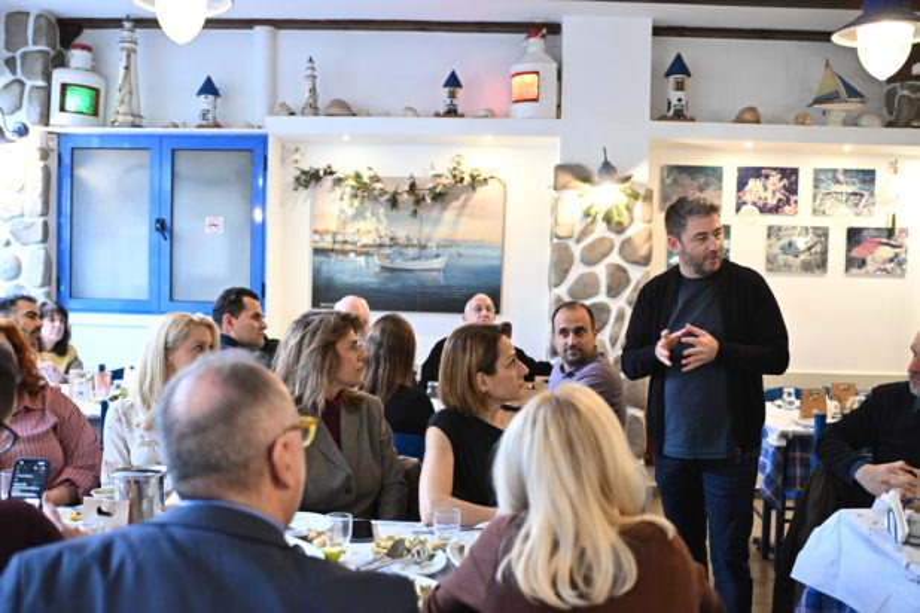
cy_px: 306
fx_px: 894
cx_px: 460
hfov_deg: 54.4
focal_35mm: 35
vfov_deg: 37.9
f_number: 2.8
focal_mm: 35
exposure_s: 1/200
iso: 4000
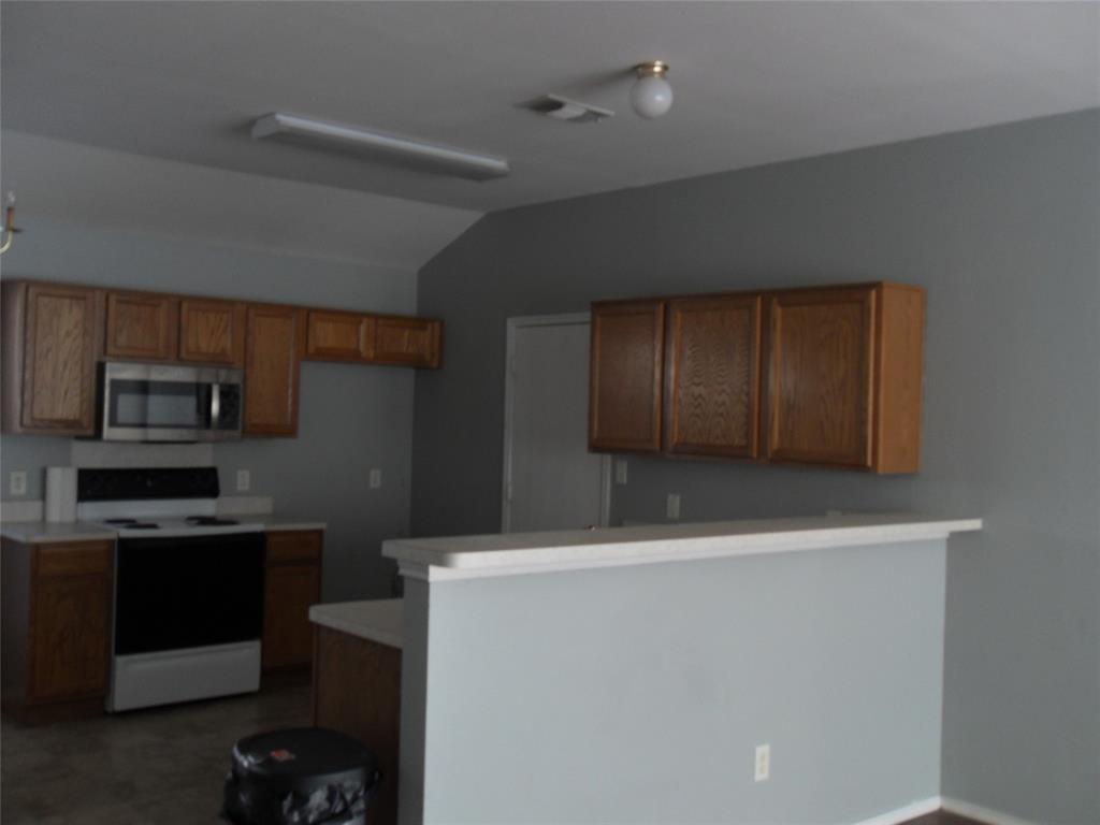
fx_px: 1112
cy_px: 412
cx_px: 550
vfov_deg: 40.7
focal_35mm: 35
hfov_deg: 52.6
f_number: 3.5
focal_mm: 6.3
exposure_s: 1/45
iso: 80
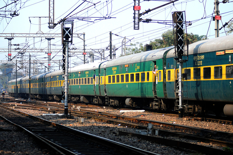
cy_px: 78
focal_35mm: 120
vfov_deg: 11.4
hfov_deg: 17.1
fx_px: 776
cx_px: 116
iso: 400
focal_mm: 80
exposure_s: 1/3200
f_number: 2.8
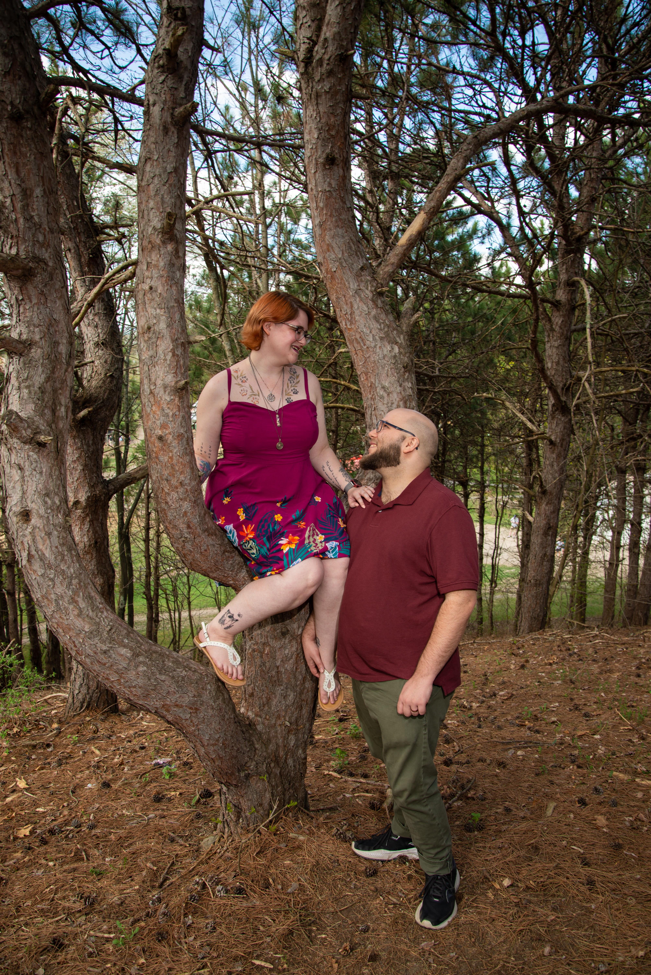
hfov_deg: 53.2
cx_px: 326
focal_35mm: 24
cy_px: 488
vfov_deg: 73.7
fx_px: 650
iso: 100
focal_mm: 24
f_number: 6.3
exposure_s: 1/100
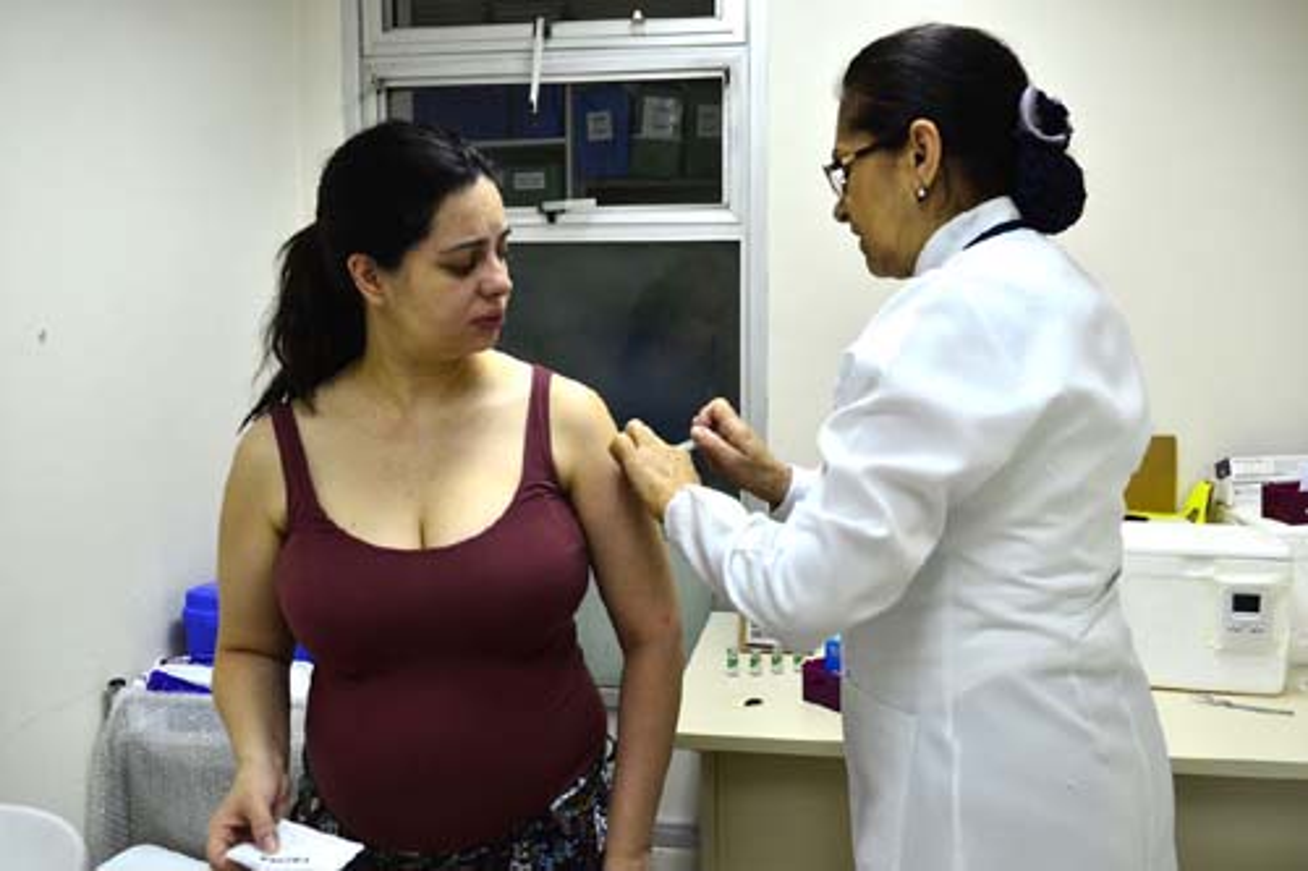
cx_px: 654
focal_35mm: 30
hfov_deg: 61.9
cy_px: 436
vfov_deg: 43.6
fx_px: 1090
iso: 400
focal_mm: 20
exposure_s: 1/80
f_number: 4
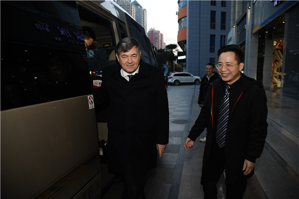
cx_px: 150
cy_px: 100
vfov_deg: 53.1
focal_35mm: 24
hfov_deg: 73.8
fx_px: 199
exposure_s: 1/100
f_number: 4
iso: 800
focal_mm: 24
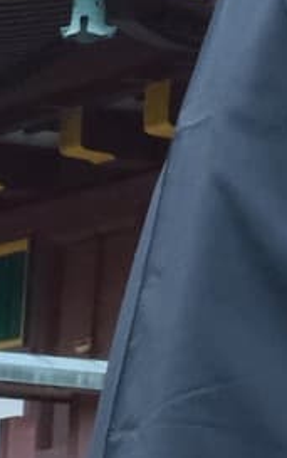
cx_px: 671
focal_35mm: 234
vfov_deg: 8.7
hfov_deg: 5.4
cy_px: -324
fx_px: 2924
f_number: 14
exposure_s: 1/100
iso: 1600
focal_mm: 19.2
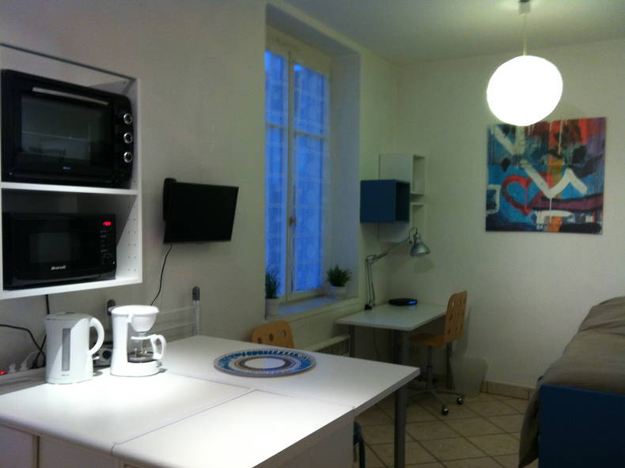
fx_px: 632
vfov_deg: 40.7
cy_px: 234
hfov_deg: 52.6
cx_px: 312
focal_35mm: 35
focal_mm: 3.85
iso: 125
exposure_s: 1/15
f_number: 2.8
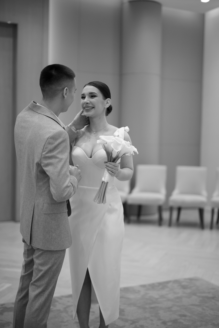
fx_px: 456
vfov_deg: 39.6
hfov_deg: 27.0
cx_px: 110
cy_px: 164
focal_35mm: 50
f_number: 1.4
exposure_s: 1/800
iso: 500
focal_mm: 50
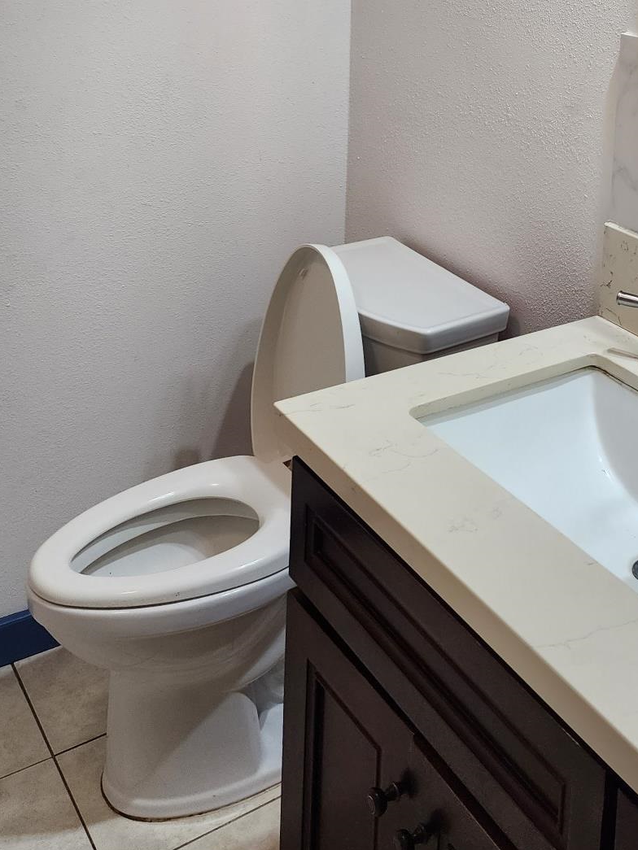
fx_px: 1081
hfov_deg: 31.4
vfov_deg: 39.6
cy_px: 72
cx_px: 569
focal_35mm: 44
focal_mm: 6.4
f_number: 1.8
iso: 160
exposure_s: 1/120
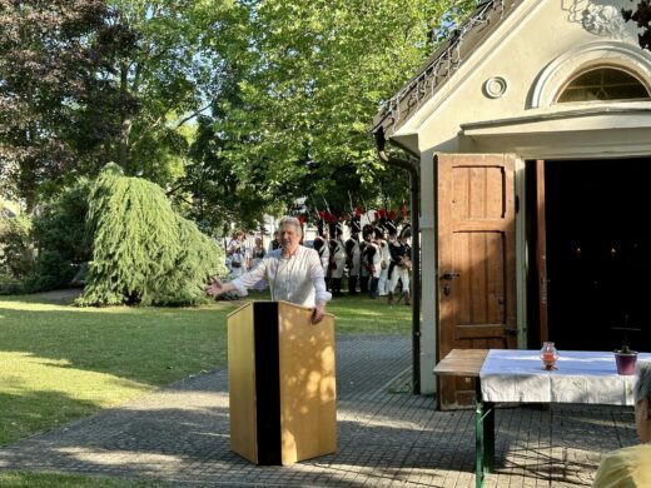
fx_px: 903
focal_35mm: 48
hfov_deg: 39.7
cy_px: 244
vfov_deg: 30.3
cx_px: 326
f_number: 1.78
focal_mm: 6.86
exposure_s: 1/571
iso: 64
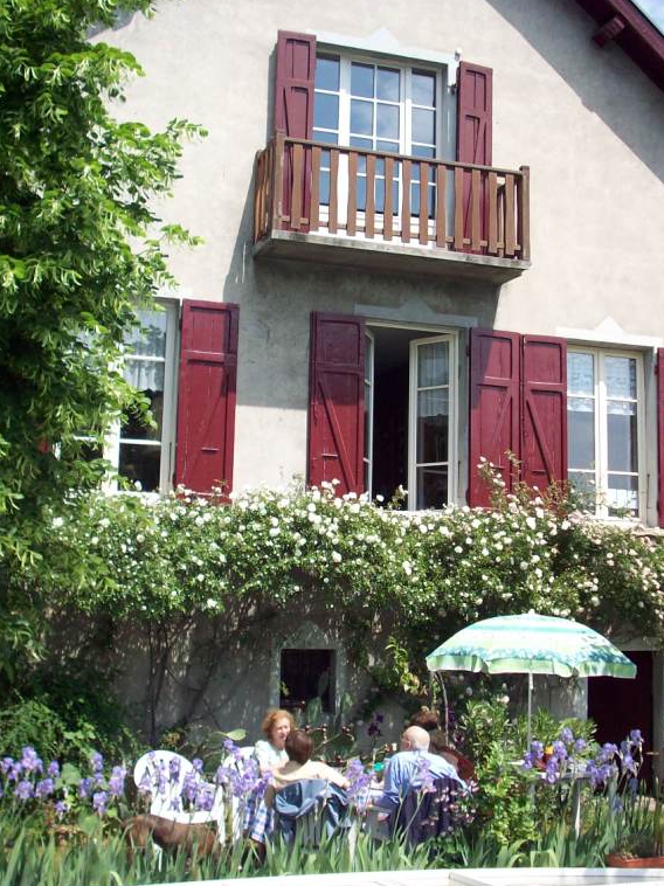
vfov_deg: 38.2
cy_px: 442
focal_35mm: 50
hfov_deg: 29.1
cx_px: 324
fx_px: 1280
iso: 80
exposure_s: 1/255
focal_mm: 6.2
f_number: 5.6
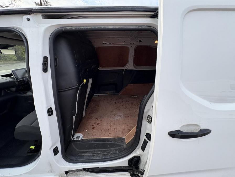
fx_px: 95
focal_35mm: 14
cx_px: 118
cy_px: 88
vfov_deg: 85.7
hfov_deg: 102.1
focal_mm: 2.22
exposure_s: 1/281
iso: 64
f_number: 2.2
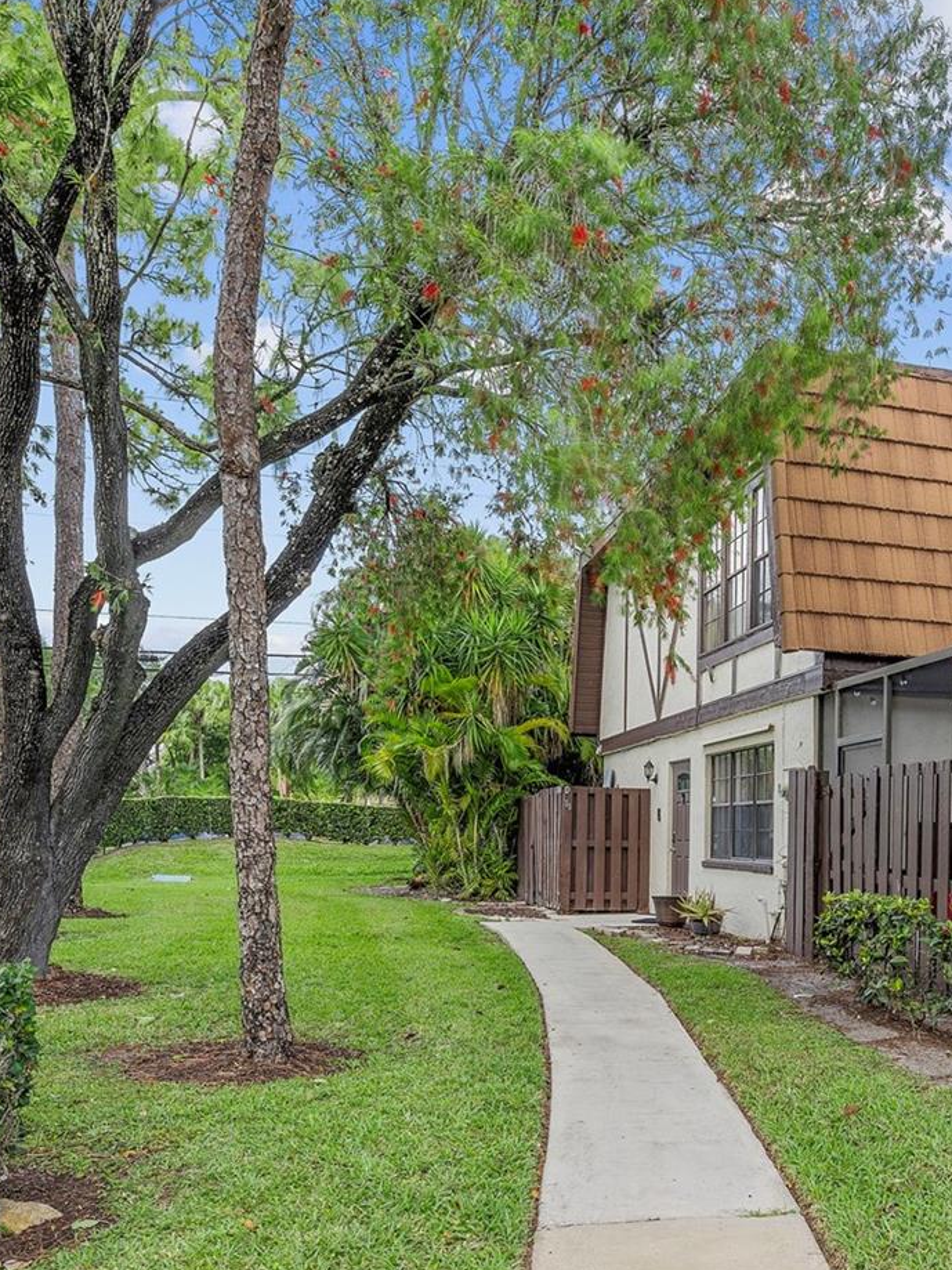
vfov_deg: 59.1
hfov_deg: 45.2
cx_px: 716
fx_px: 1100
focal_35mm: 30
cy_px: 804
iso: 64
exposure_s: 1/13
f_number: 8
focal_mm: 14
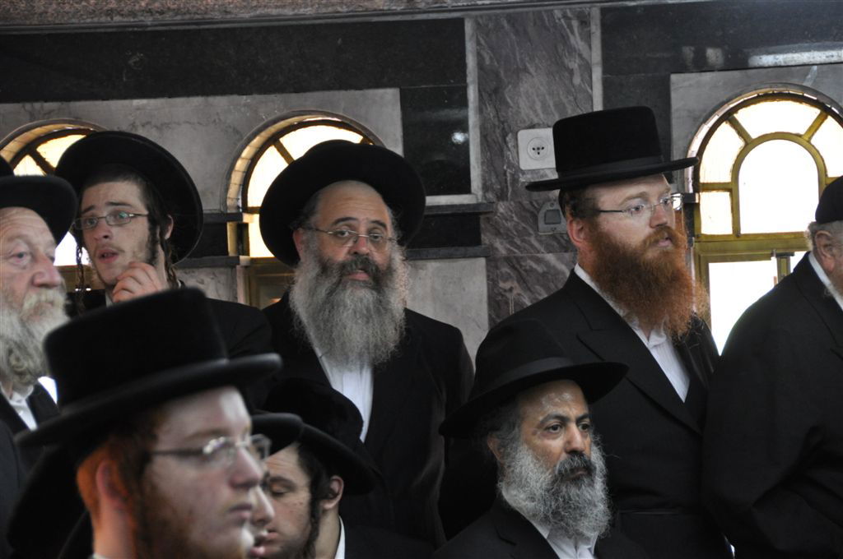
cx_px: 422
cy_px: 280
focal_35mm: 158
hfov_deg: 13.1
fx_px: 3683
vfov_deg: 8.7
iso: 800
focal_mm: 105
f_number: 5.3
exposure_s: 1/60
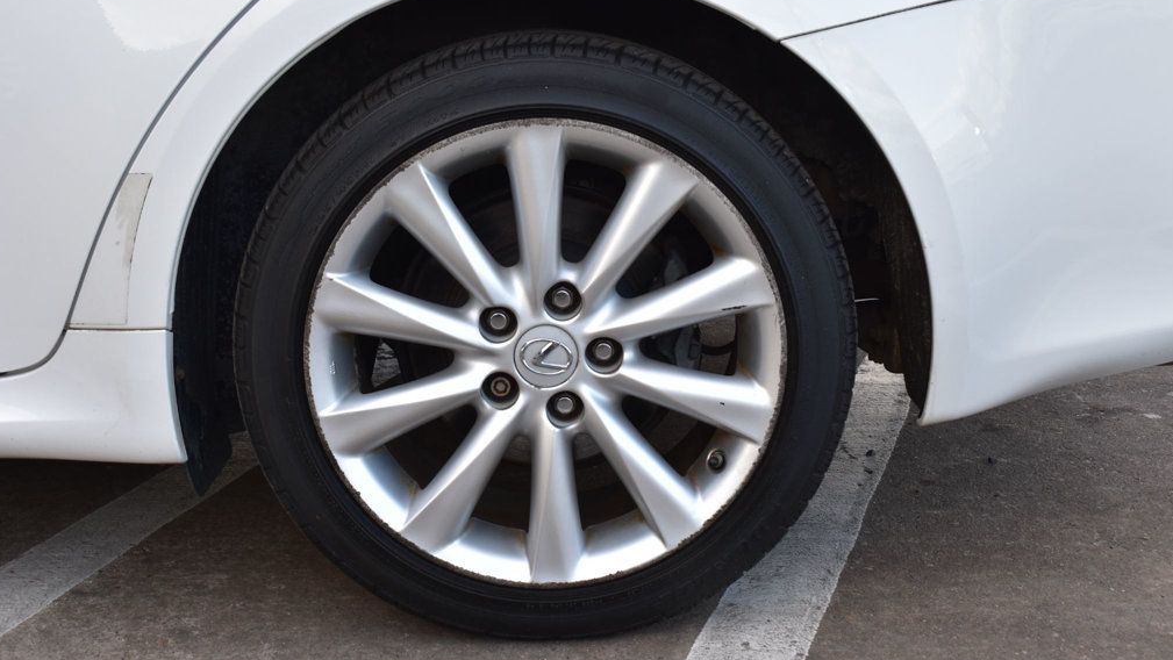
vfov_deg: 23.5
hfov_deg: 40.6
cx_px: 586
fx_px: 1587
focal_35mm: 51
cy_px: 286
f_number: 8
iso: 400
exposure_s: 1/80
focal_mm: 32
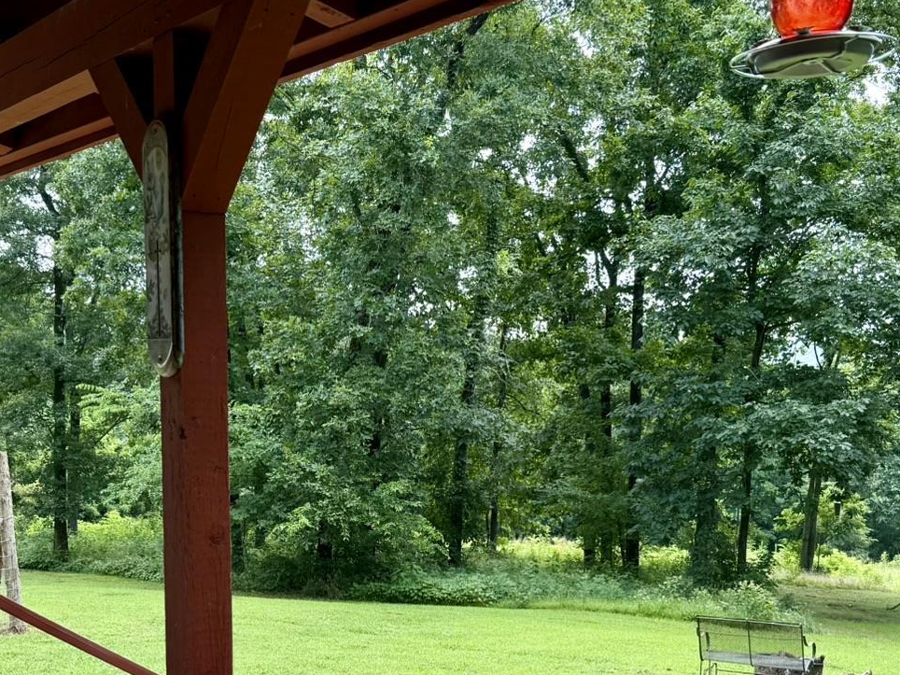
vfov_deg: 28.2
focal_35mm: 51
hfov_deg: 37.4
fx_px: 1326
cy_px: 490
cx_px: 383
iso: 80
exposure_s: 1/589
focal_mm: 6.76
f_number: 1.78
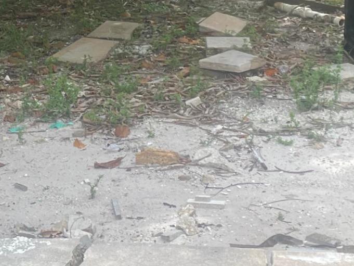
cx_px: 25
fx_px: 1125
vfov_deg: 13.1
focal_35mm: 110
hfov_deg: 17.6
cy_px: -63
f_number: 1.6
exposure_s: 1/979
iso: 32
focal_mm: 4.2
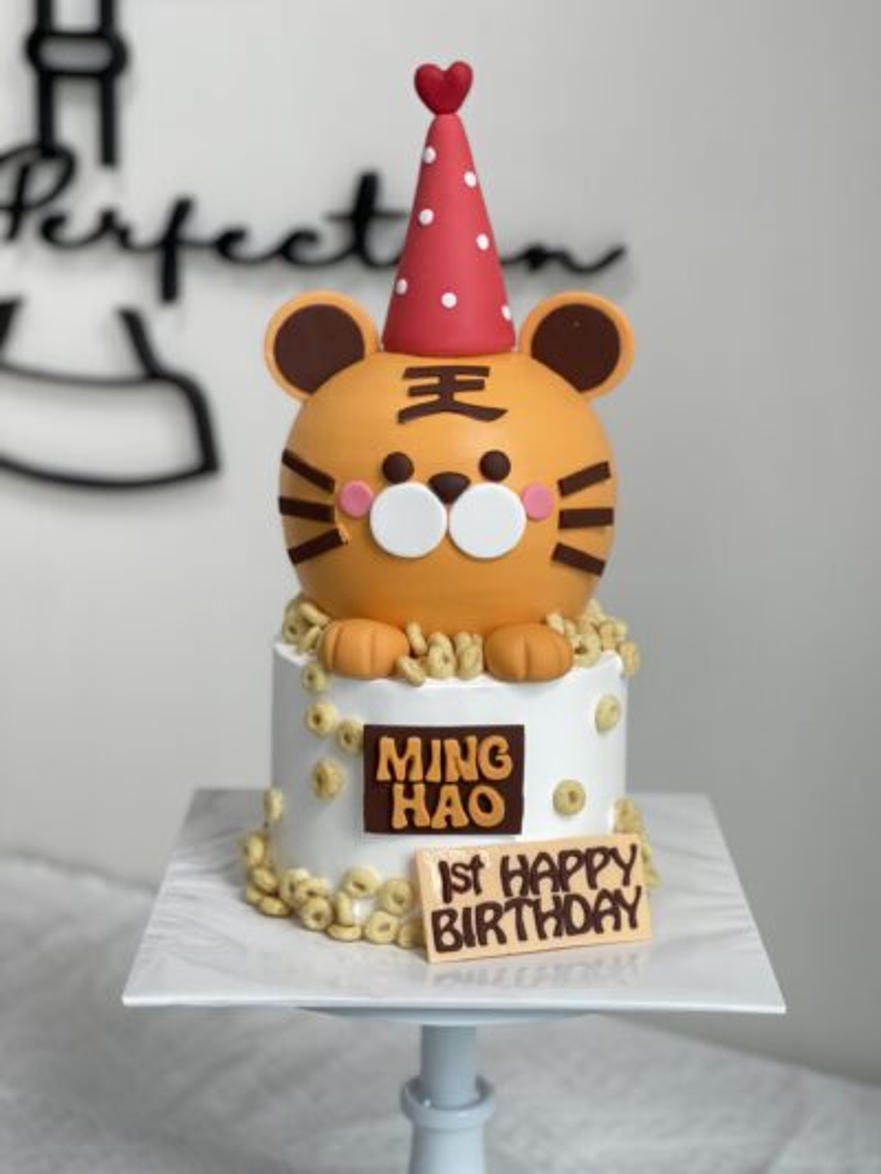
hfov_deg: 22.9
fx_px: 2171
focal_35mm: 64
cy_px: 587
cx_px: 440
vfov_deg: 30.3
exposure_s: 1/100
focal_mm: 7.5
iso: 64
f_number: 2.2
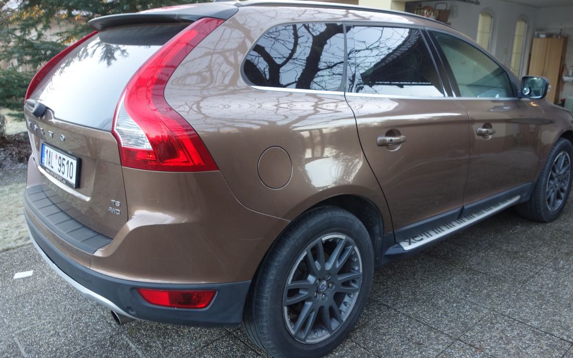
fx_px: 453
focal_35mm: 29
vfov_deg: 43.1
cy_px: 172
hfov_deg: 64.6
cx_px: 289
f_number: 3.2
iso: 125
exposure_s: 1/25
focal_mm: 10.4
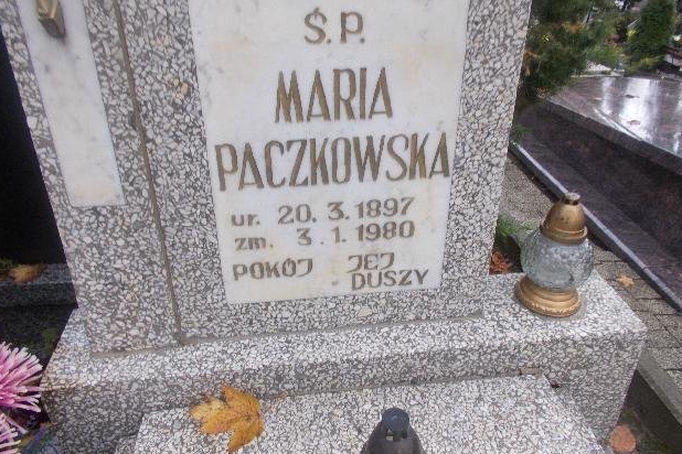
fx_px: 530
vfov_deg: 46.3
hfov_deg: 65.5
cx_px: 340
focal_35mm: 28
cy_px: 193
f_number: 3.2
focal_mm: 4.6
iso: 80
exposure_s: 1/40
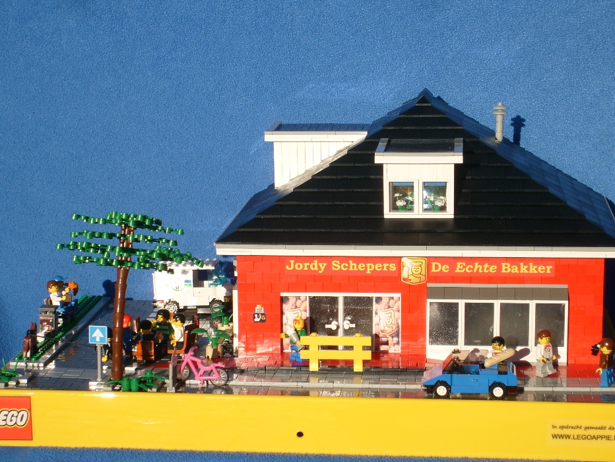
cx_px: 308
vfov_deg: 16.6
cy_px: 249
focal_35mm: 89
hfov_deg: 22.0
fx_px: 1581
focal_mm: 13.7
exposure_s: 1/180
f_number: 10.6
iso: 80
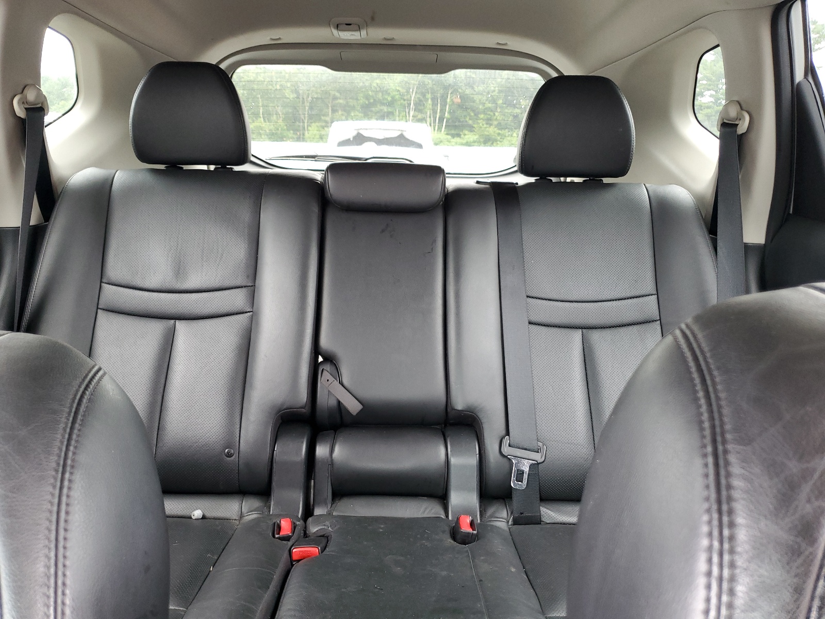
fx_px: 620
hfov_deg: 67.3
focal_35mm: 26
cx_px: 412
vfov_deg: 53.1
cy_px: 310
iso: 118
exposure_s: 1/60.2
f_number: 1.5
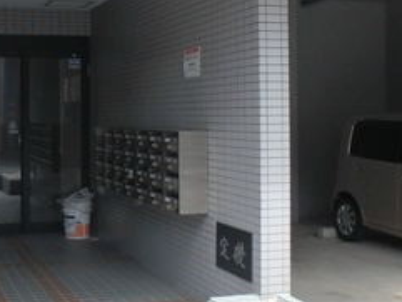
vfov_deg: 24.0
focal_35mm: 61
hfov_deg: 31.1
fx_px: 709
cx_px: 95
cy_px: 128
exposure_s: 1/400
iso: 125
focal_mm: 3.7
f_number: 3.5
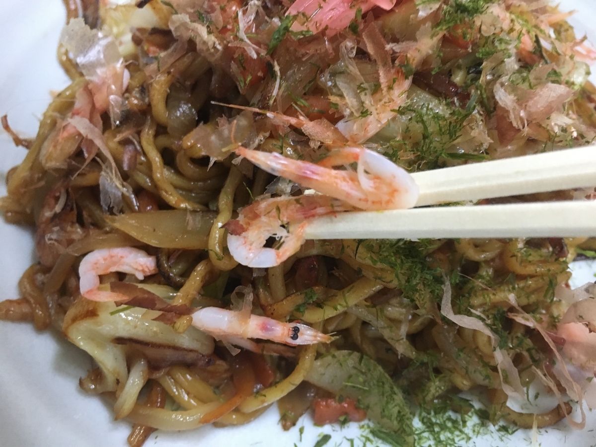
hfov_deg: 61.7
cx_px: 298
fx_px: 499
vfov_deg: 48.2
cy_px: 224
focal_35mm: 29
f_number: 2.2
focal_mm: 4.15
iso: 200
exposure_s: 1/25
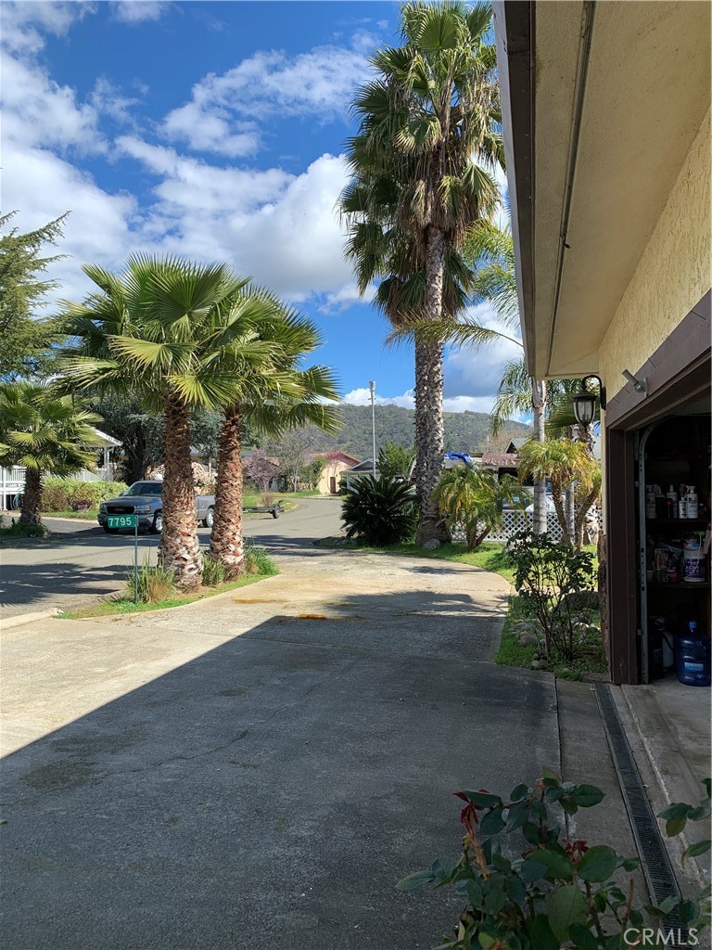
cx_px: 356
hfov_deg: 53.1
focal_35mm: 26
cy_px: 475
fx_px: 713
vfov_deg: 67.3
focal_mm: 4.25
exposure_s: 1/1468
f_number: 1.8
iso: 25
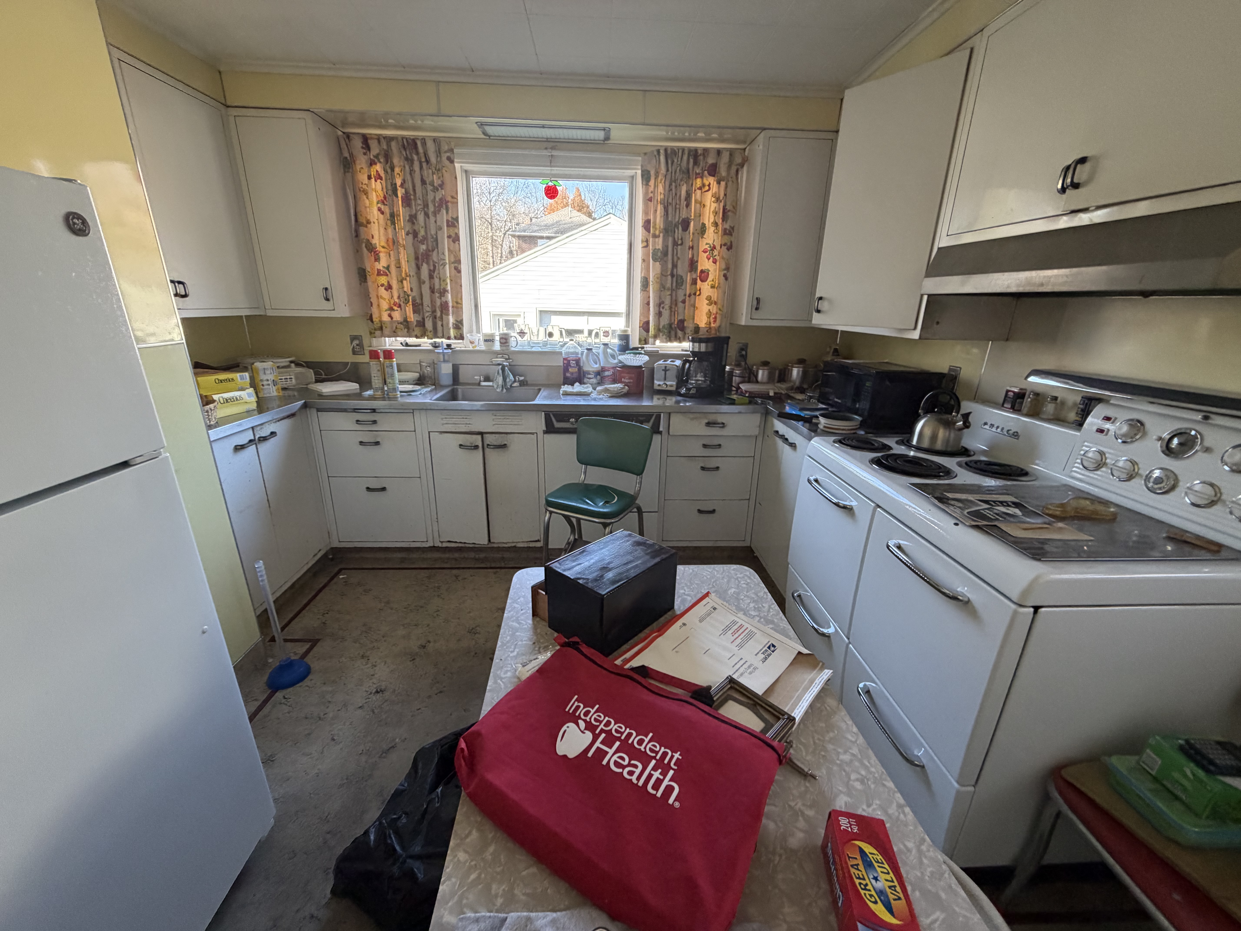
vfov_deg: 85.7
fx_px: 502
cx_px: 620
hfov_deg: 102.1
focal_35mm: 14
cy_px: 466
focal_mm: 2.22
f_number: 2.2
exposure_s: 1/111
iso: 320
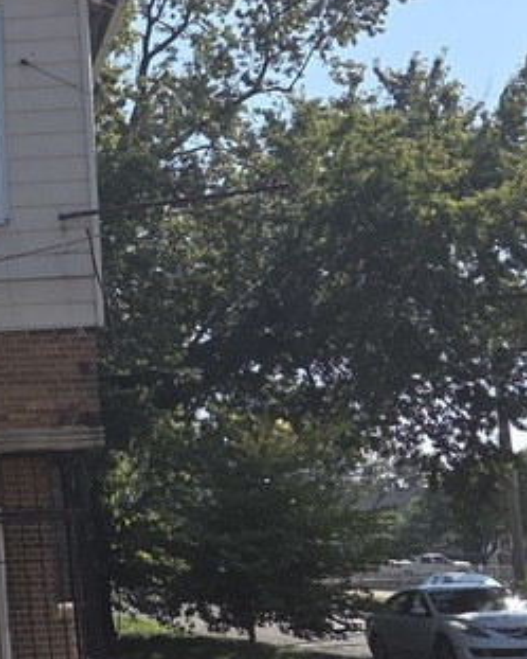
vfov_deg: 24.4
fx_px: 1520
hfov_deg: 17.7
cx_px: -256
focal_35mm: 78
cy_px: 314
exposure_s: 1/1930
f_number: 1.8
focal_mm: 5.4
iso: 25
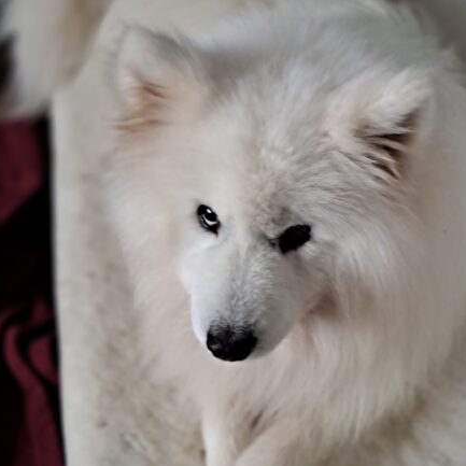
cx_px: 272
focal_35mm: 32
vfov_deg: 51.1
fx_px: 487
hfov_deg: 50.9
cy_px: 233
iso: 640
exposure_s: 1/33
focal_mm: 4
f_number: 1.8
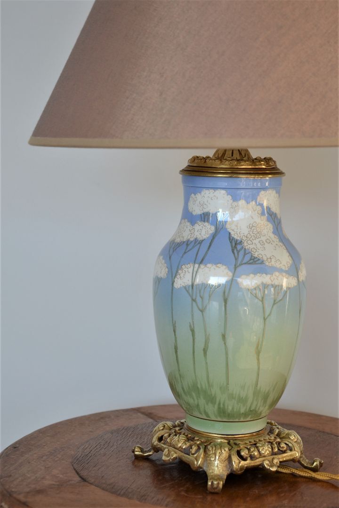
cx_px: 170
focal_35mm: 68
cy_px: 254
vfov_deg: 29.9
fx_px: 953
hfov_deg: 20.2
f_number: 5
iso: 400
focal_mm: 45
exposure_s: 1/100
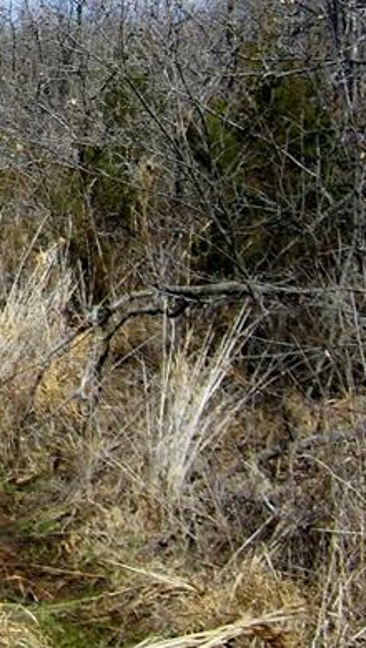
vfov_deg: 26.0
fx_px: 1377
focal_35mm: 80
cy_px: 121
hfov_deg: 14.3
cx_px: -146
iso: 80
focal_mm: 5
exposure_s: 1/320
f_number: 7
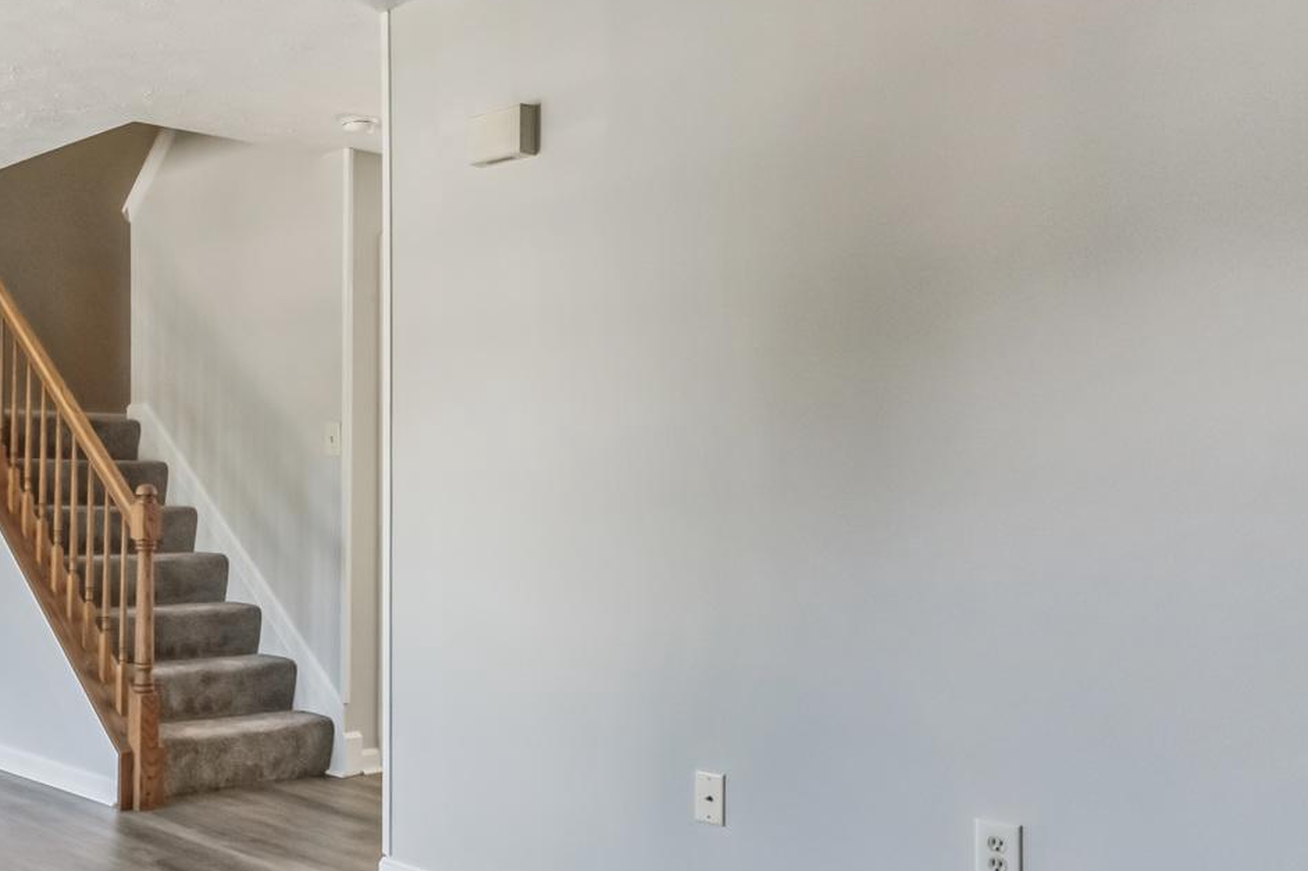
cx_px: 197
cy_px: 462
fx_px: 1344
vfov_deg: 35.9
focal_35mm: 37
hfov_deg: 47.9
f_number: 8
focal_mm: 17
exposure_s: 1/30
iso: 200
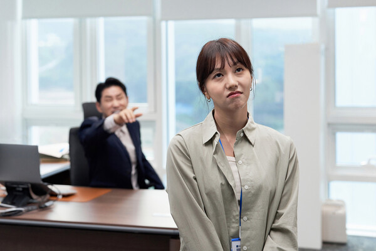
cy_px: 126
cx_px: 188
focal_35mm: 50
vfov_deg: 27.0
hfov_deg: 39.6
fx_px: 522
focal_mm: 50
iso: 640
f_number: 2.8
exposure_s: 1/125
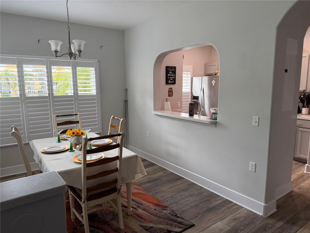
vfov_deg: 56.8
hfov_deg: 71.6
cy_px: 116
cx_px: 155
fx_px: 215
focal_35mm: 24
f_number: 1.78
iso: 160
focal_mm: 6.76
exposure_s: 1/216
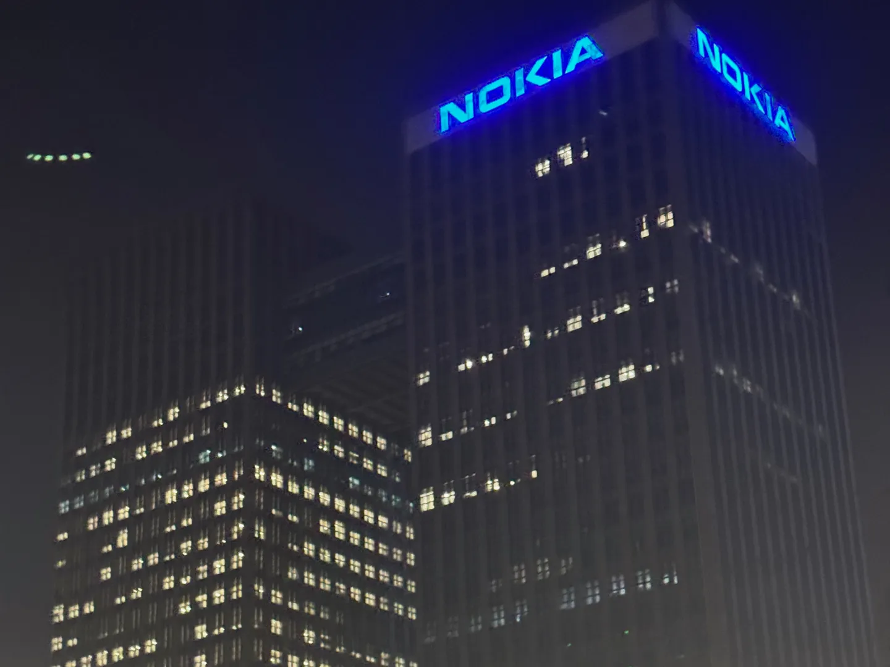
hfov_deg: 39.7
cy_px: 334
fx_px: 1234
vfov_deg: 30.3
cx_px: 445
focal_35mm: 48
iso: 640
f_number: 1.78
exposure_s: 1/20
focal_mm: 6.76
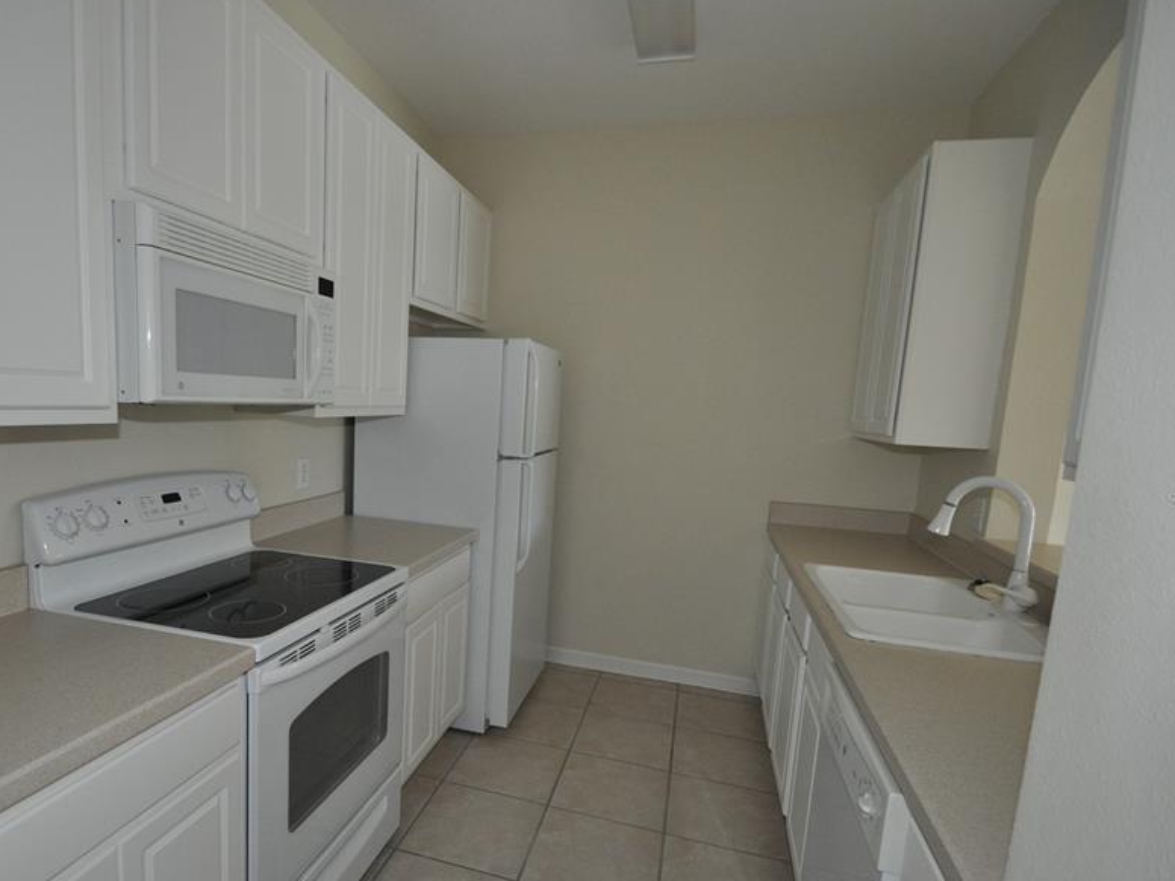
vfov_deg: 68.4
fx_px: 645
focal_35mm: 19
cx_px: 479
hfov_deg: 83.8
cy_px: 500
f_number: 4
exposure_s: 1/60
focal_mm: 10
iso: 800
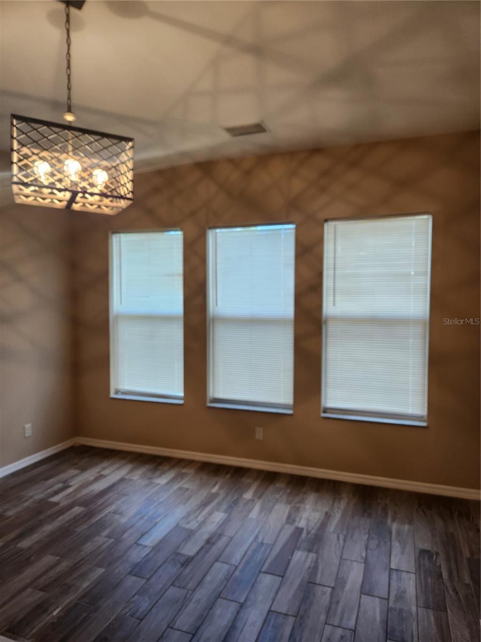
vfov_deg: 73.9
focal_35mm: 23
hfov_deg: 58.9
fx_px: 426
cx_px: 240
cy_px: 321
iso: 160
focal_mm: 5.4
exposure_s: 1/120
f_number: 1.8
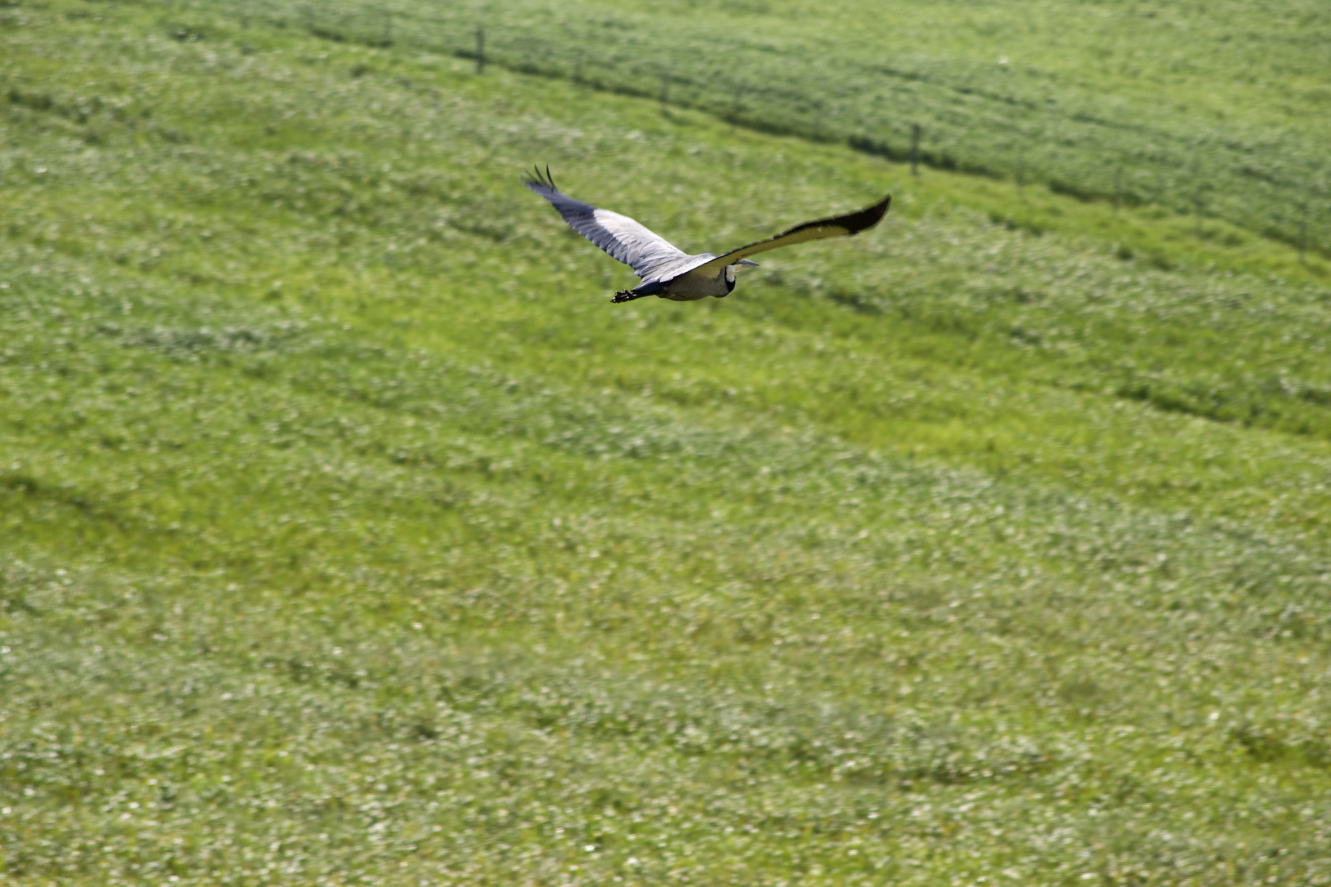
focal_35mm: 300
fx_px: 11091
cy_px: 444
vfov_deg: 4.6
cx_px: 666
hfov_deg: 6.9
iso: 100
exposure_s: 1/250
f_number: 8
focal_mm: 200
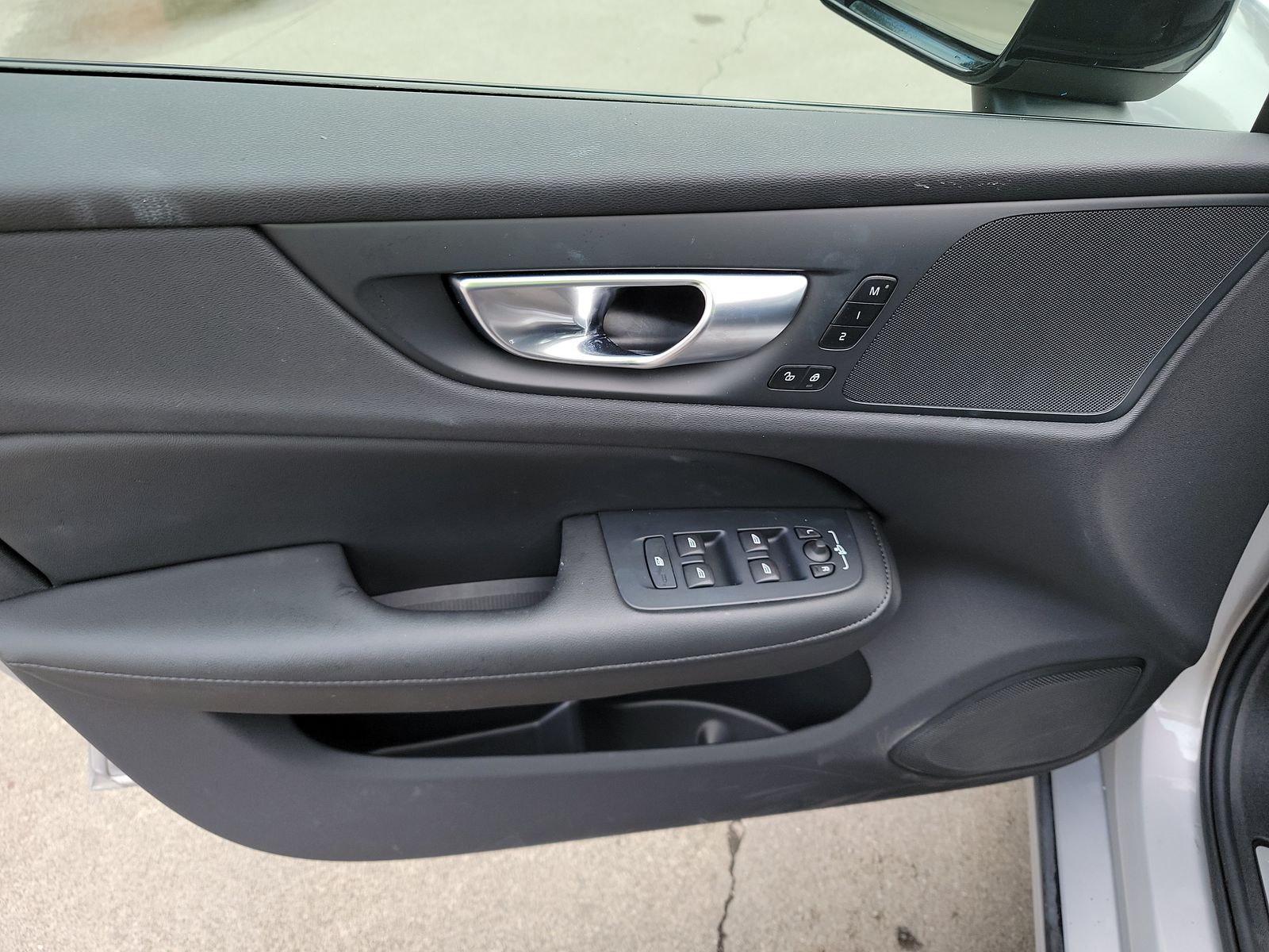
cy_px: 476
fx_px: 880
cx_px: 634
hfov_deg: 71.6
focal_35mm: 24
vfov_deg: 56.8
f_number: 1.8
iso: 68
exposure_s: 1/119
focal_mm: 6.7
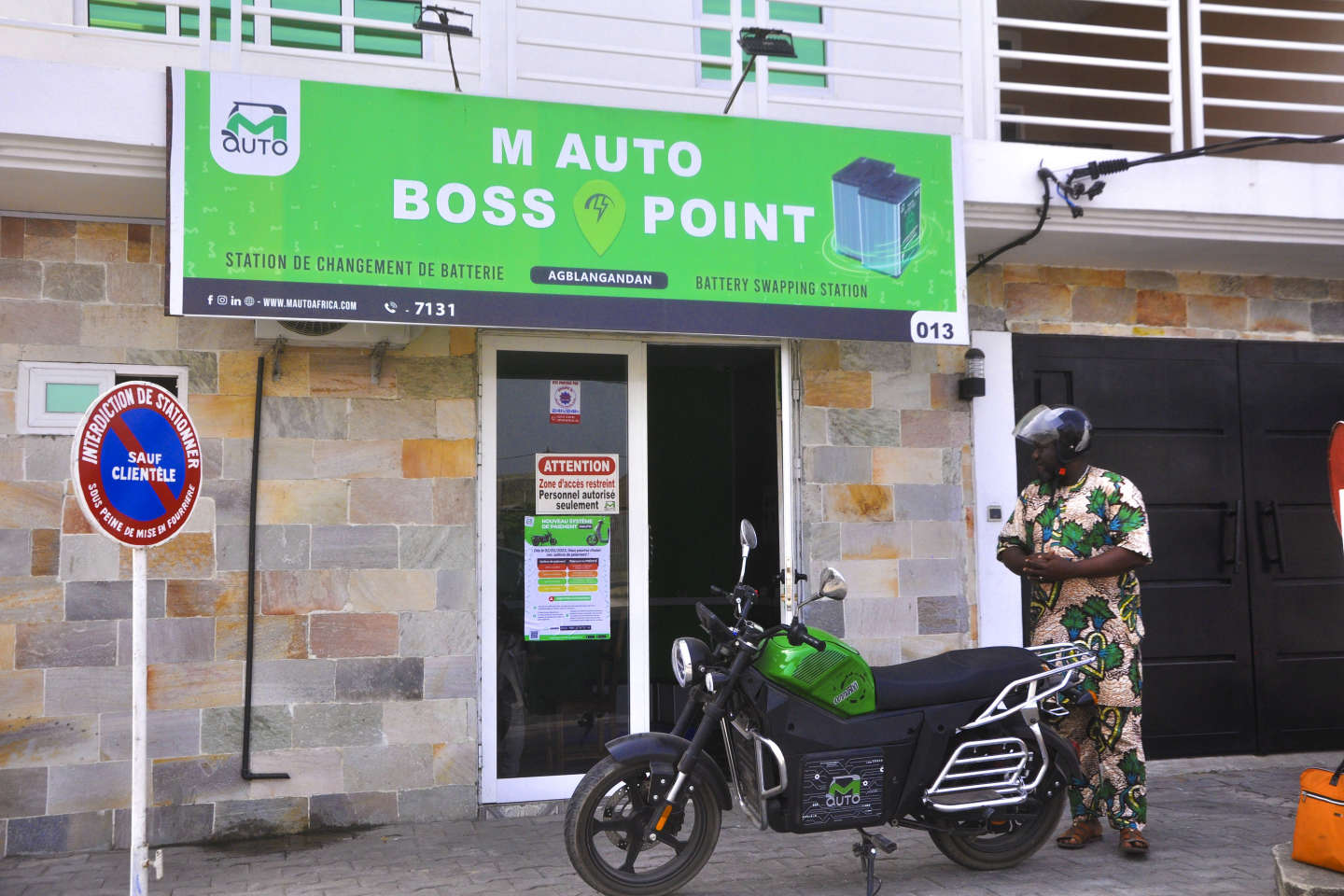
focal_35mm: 38
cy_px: 448
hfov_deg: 51.3
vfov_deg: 35.5
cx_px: 672
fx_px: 1400
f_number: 9
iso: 400
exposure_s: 1/320
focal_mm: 25
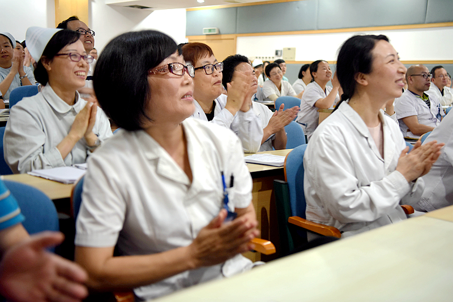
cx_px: 226
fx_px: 554
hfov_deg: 44.5
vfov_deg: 30.5
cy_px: 151
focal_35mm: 44
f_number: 2.8
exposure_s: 1/30
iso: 800
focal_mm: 44
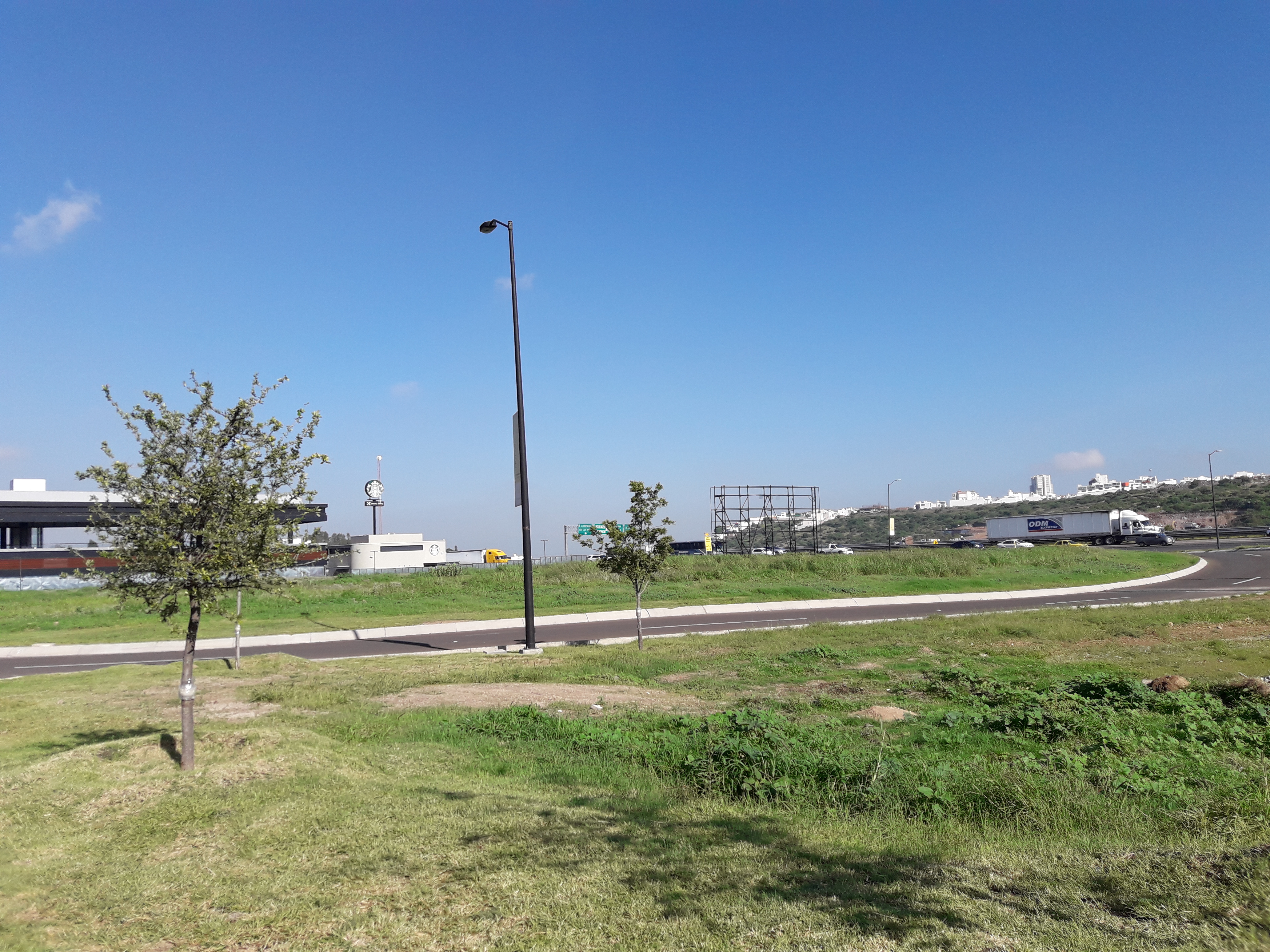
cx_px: 635
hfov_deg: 63.4
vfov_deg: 49.7
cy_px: 476
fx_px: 1027
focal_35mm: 28
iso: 40
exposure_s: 1/1701
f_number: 1.9
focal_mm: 3.7
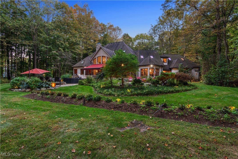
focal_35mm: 18
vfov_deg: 67.4
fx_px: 119
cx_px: 119
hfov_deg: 90.0
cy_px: 80
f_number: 8
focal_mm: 18
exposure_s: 1/2.5
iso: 400
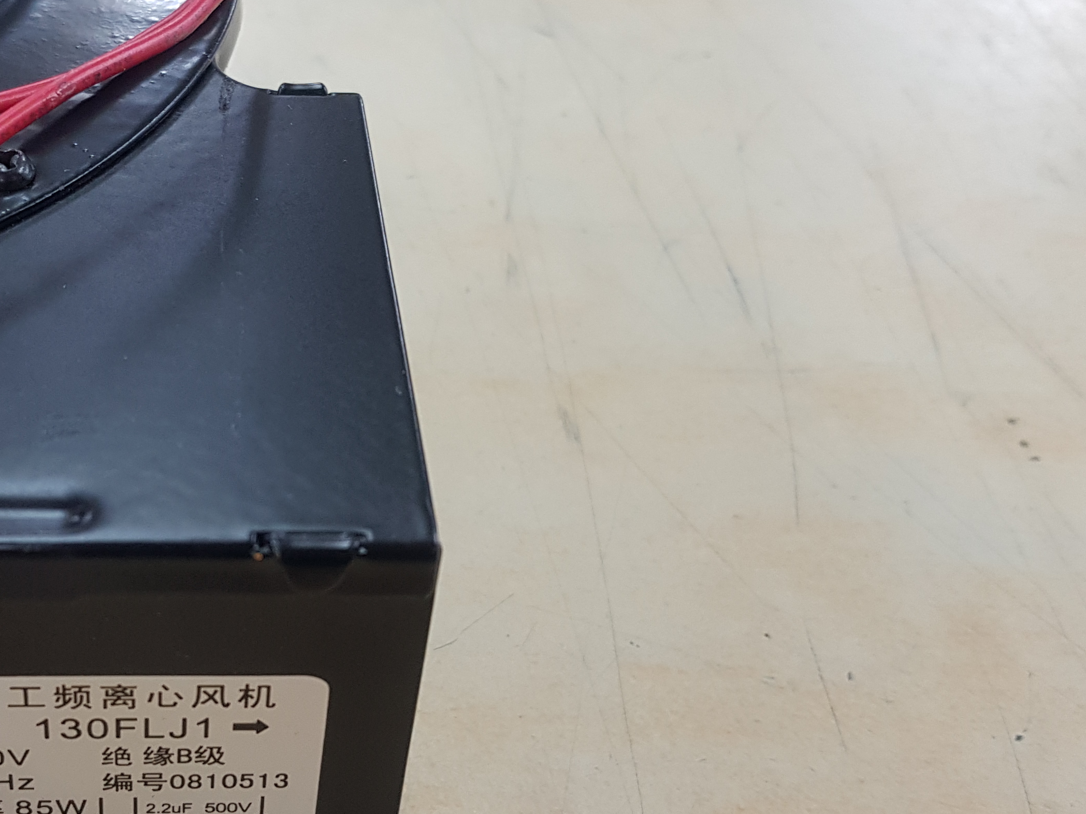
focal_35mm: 50
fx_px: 1568
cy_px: 390
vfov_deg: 29.1
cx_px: 204
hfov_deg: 36.8
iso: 100
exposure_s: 1/50
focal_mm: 4.3
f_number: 1.7
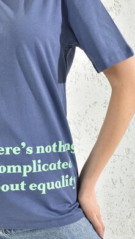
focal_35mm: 72
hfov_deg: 16.6
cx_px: 16
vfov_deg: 28.7
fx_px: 458
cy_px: 46
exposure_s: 1/160
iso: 100
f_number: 7.1
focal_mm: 36
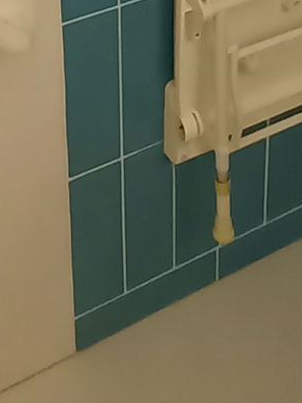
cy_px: -264
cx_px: 133
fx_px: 814
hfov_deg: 21.0
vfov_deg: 21.3
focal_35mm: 70
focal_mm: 1.42
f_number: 2.2
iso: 500
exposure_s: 1/20
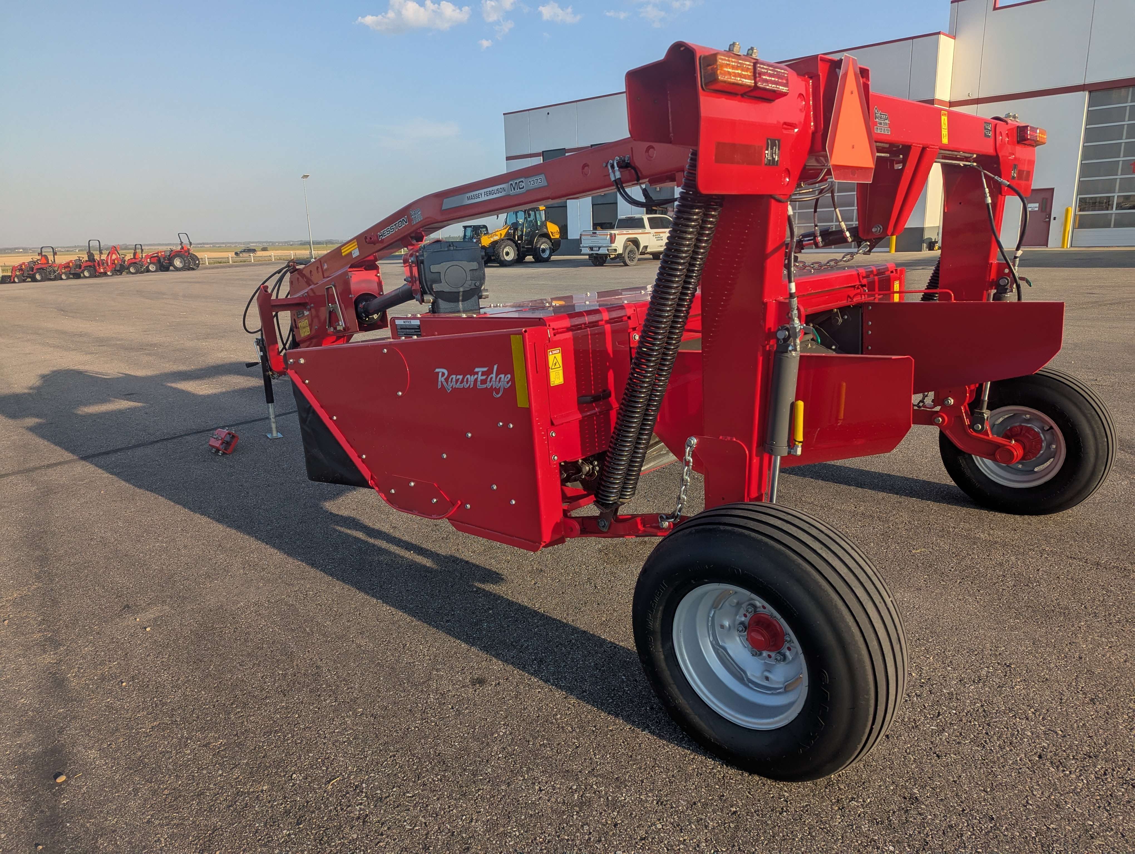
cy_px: 427
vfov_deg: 56.9
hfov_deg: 71.5
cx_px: 568
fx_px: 788
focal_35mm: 24
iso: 48
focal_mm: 6.81
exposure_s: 1/2179
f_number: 1.85
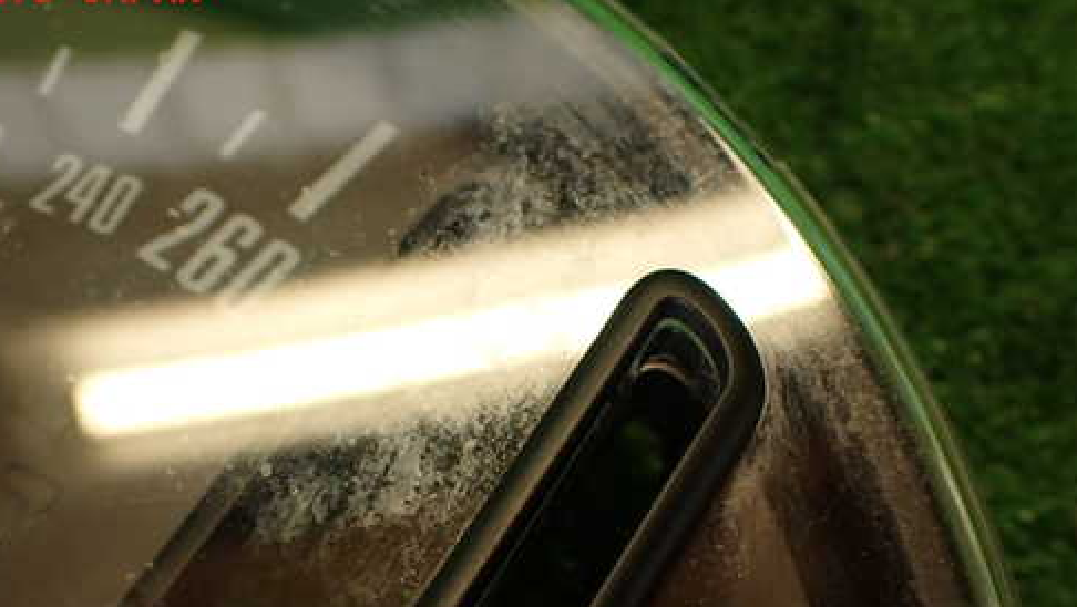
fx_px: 1229
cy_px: 459
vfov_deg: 27.4
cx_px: 463
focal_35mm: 43
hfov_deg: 47.2
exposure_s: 1/60
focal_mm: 5.79
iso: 200
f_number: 2.4
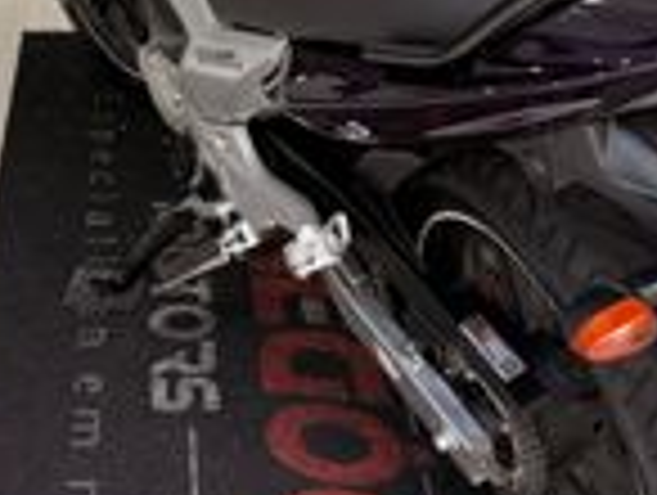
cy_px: 63
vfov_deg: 18.9
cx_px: 284
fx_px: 1464
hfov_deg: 25.3
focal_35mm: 77
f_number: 1.78
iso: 80
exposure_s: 1/120
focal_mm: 6.76
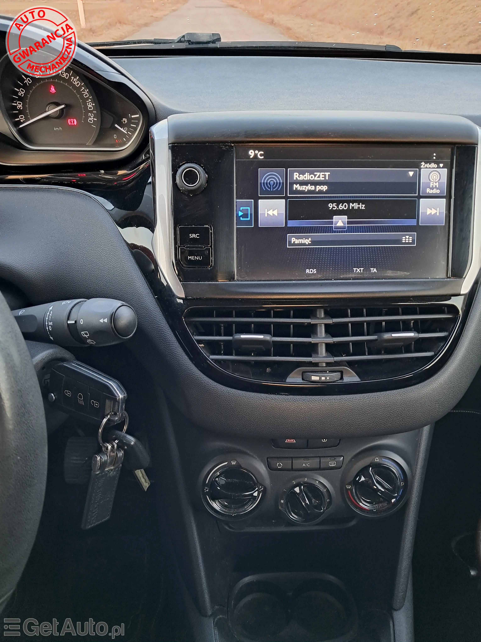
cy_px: 321
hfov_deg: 51.4
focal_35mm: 27
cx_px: 240
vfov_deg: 65.3
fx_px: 500
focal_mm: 4
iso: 400
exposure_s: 1/60
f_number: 1.8
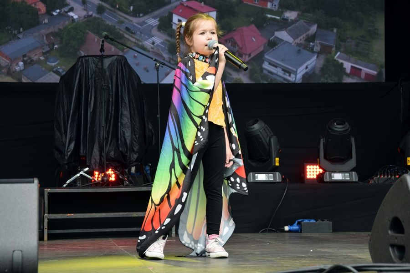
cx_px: 205
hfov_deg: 21.9
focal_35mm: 93
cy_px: 136
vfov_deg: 14.7
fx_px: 1059
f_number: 5.3
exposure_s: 1/100
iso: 140
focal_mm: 62
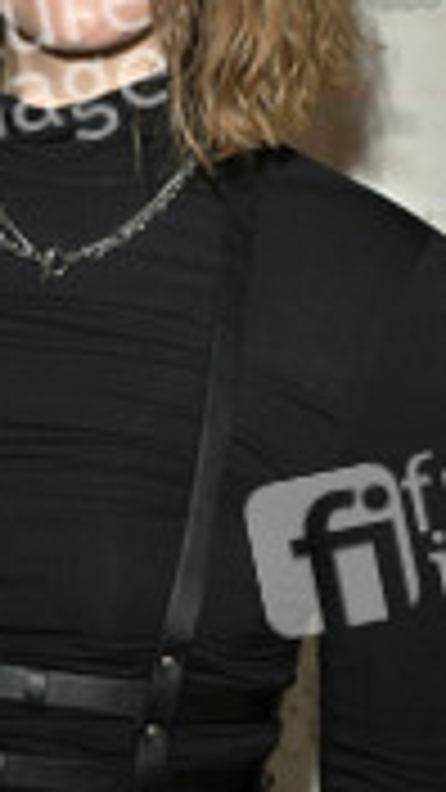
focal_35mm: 107
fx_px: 2250
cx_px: 68
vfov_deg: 20.0
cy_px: 306
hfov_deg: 11.3
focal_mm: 45
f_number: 5.6
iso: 500
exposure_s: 1/250
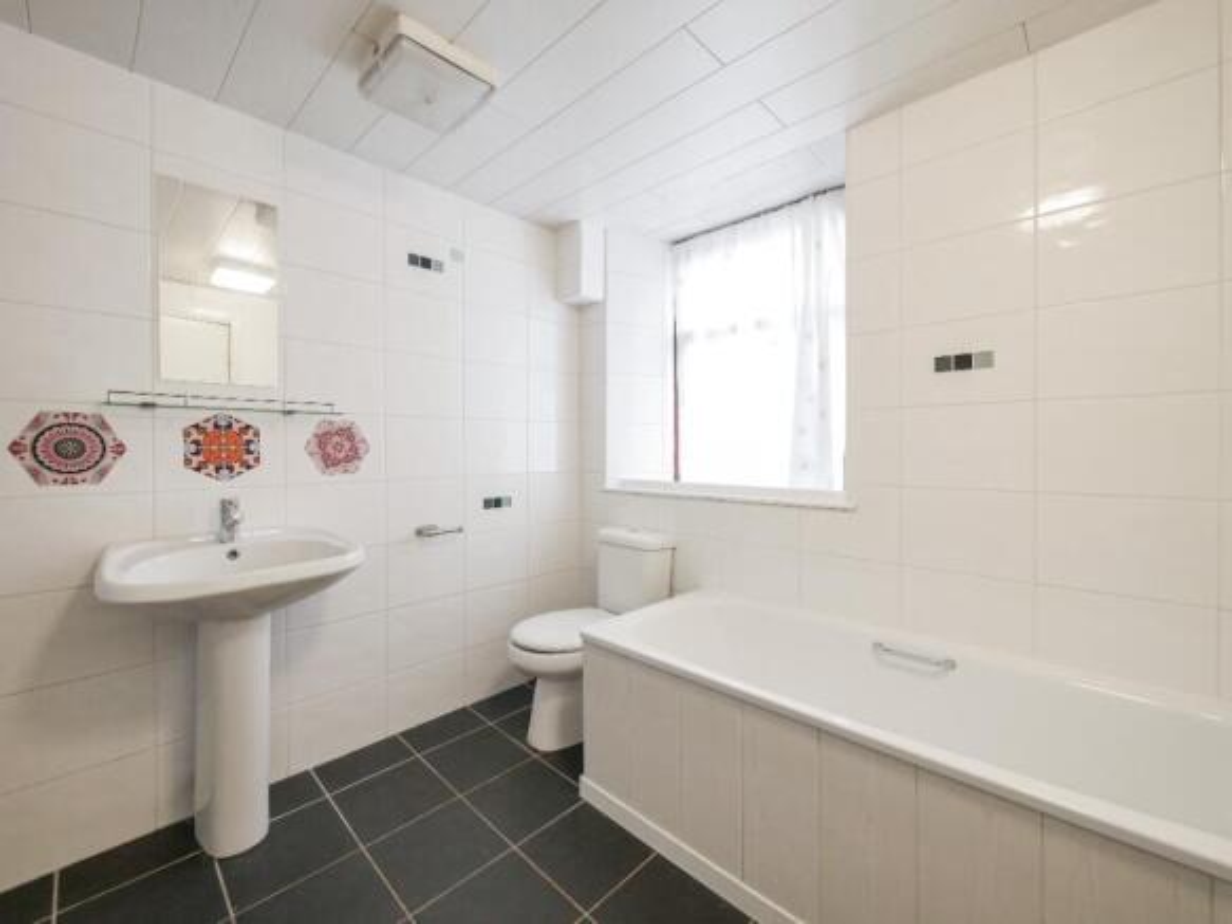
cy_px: 462
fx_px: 498
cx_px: 616
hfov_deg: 102.1
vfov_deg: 85.7
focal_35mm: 14
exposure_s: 1/60
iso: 800
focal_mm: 7
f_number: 4
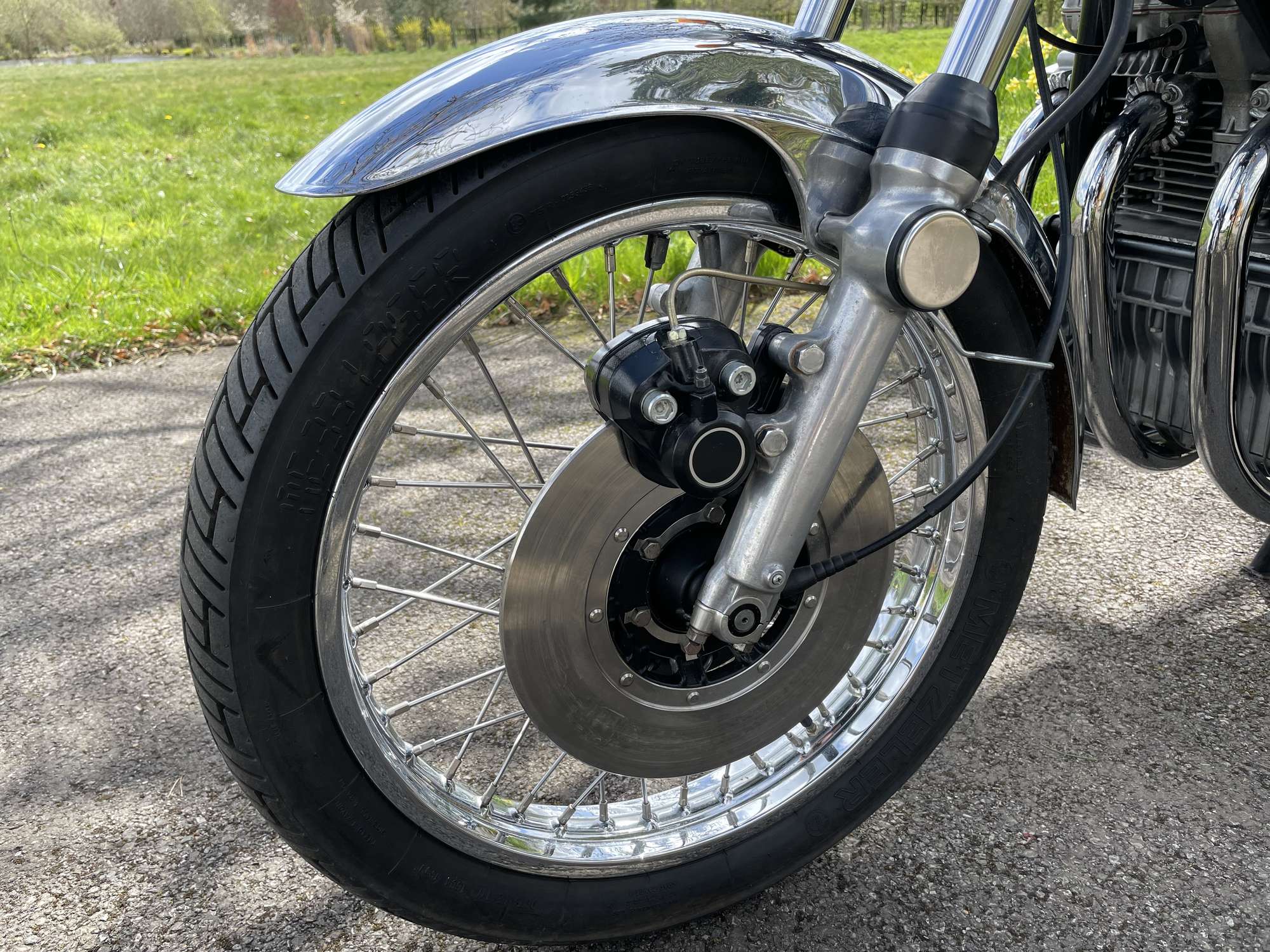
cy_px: 476
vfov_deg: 53.1
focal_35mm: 26
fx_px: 954
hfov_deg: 67.3
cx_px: 635
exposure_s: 1/947
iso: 32
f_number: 1.6
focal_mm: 4.2
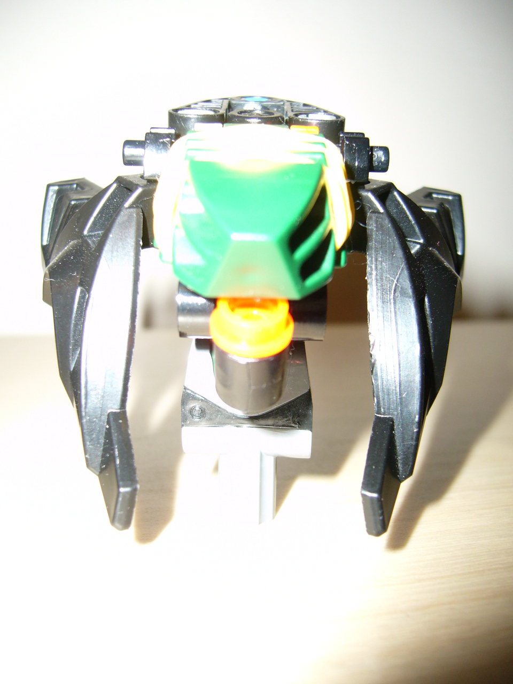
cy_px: 342
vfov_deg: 52.6
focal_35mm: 35
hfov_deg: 40.7
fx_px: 692
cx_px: 256
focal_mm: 5.8
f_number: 2.8
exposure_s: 1/30
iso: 100
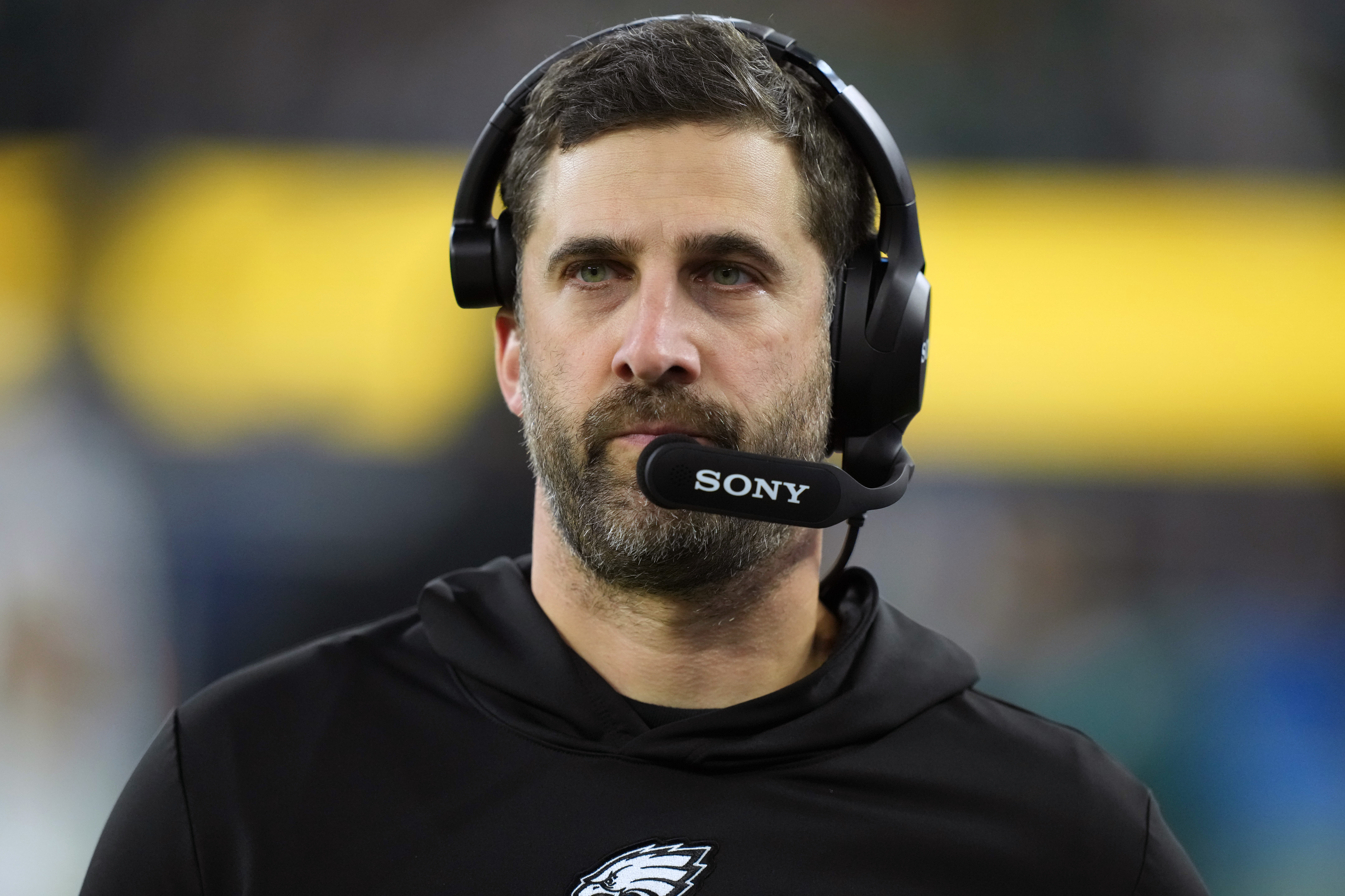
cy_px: 448
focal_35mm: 400
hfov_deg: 5.2
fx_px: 14943
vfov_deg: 3.4
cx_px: 672
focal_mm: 400
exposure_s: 1/3200
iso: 4000
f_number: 2.8
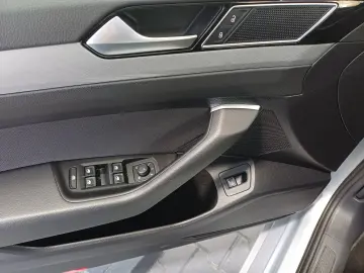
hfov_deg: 69.4
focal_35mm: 25
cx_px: 182
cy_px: 136
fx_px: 263
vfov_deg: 54.9
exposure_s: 1/33.3
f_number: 1.8
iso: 400
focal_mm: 4.65
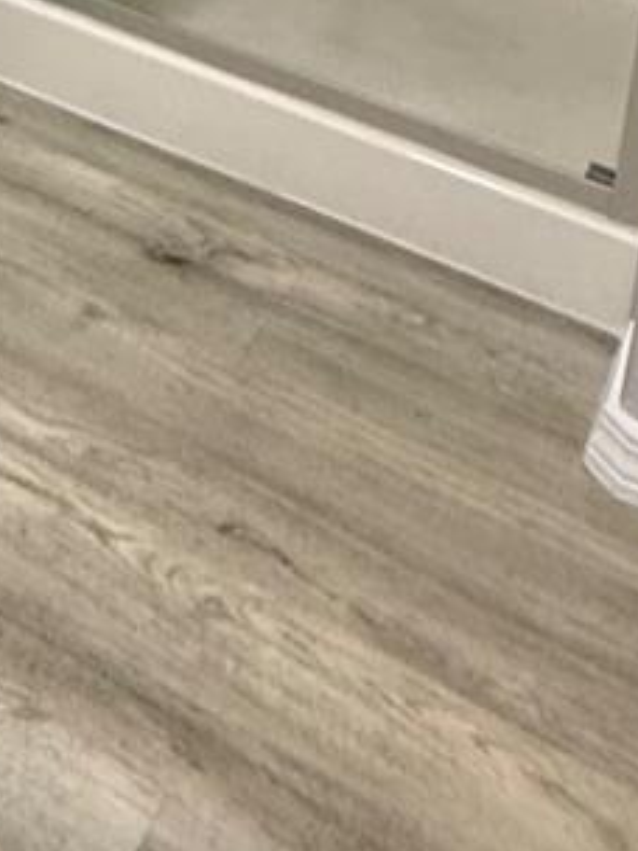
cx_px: -214
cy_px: -574
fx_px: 1696
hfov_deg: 19.5
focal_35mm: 69
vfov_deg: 21.3
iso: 250
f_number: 2.2
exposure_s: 1/120
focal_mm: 2.22
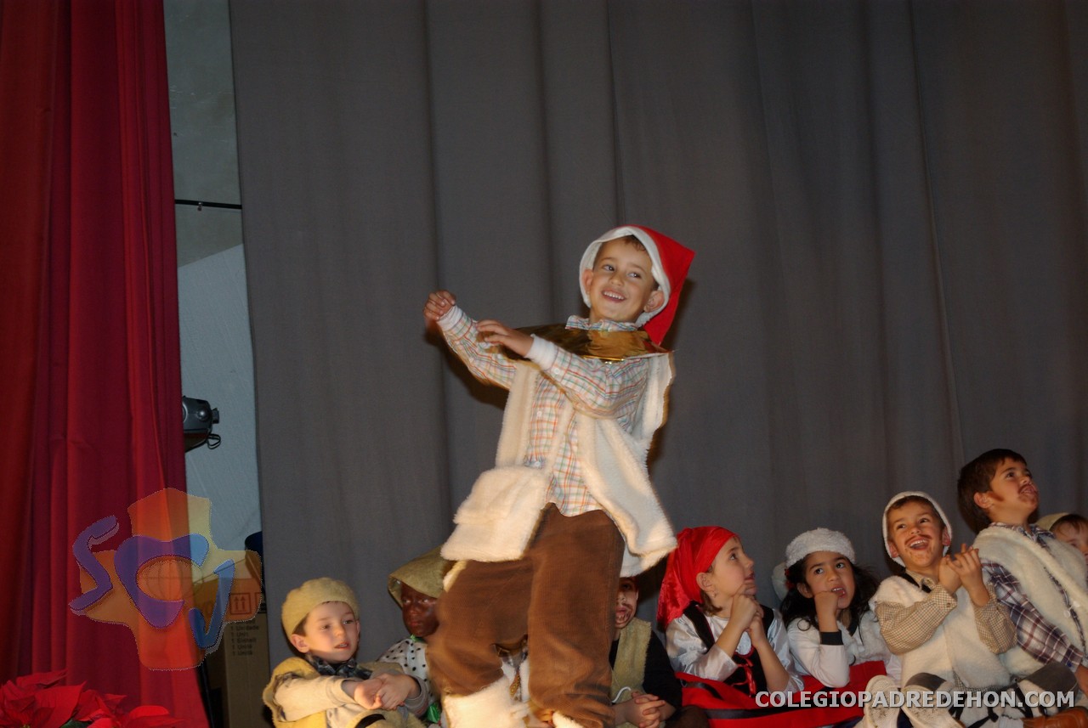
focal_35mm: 64
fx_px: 1952
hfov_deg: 31.1
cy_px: 364
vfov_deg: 21.1
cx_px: 544
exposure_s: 1/60
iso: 400
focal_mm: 43
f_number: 5.6
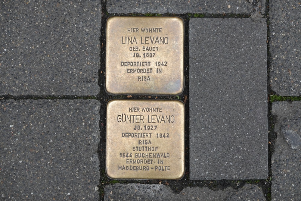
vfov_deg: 15.0
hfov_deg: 22.4
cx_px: 150
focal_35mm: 91
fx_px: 761
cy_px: 100
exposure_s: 1/100
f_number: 4
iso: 200
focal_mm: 33.33
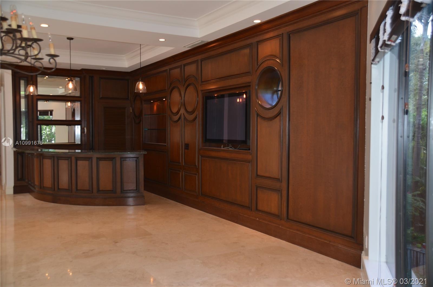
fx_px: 396
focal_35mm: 33
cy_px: 144
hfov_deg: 57.3
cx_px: 216
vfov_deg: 39.8
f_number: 3.8
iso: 400
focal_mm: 22
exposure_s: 1/100
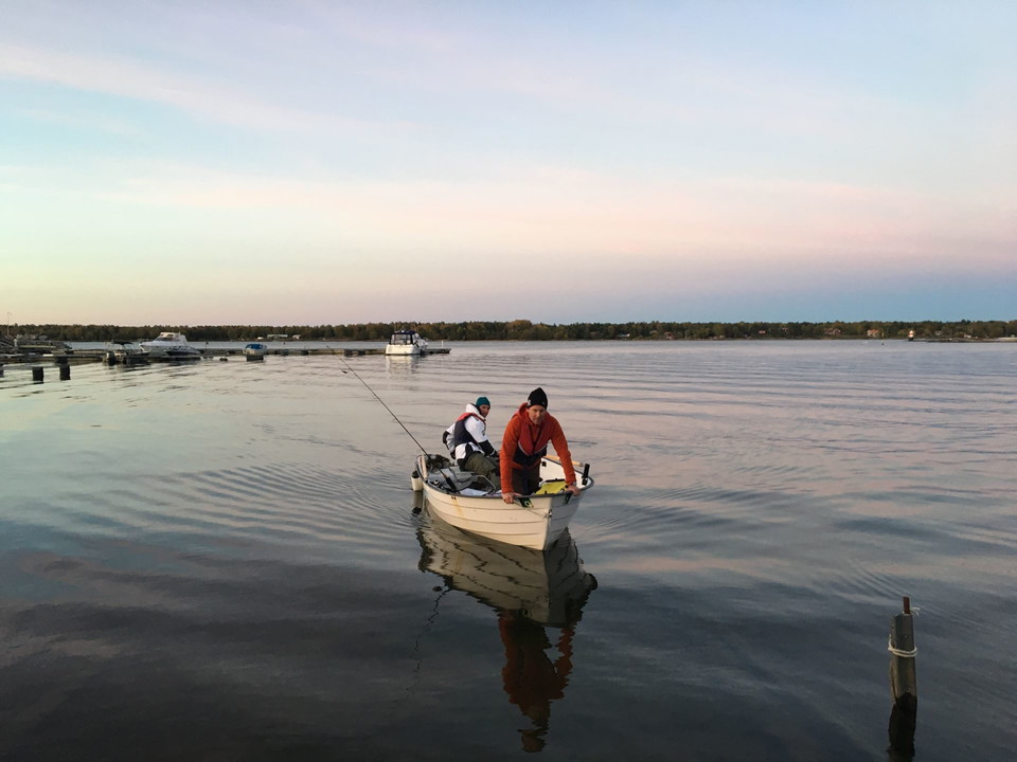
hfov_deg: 61.7
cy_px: 381
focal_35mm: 29
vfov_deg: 48.2
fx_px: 852
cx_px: 508
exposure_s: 1/33
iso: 40
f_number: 2.2
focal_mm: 4.15
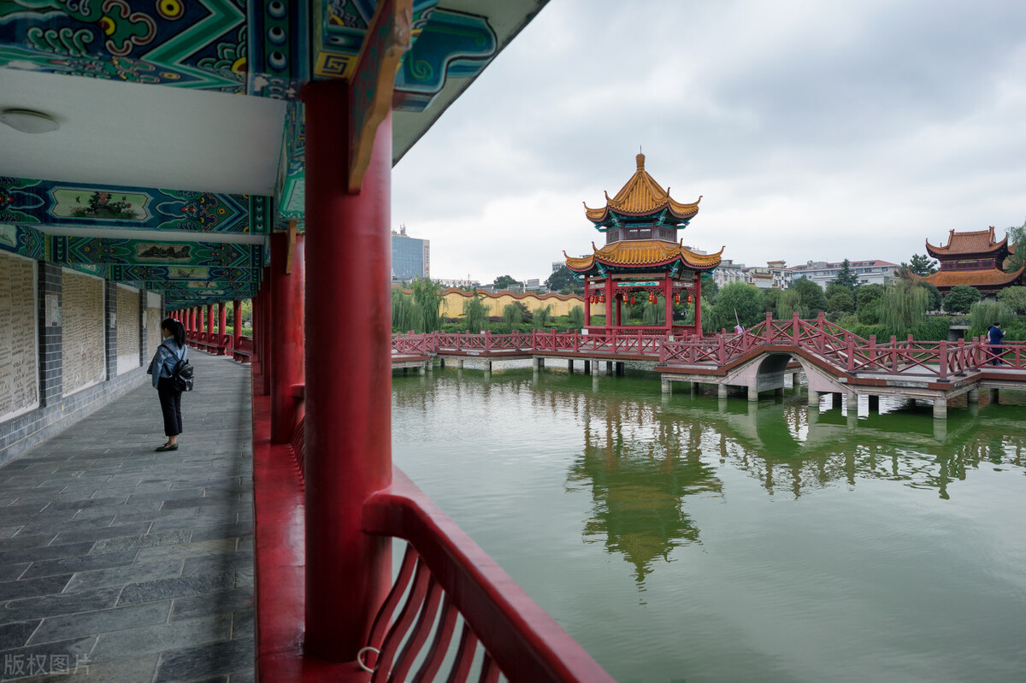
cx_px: 513
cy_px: 342
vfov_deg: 59.5
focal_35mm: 21
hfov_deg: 81.2
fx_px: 598
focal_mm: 21
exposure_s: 1/800
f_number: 2.8
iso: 100
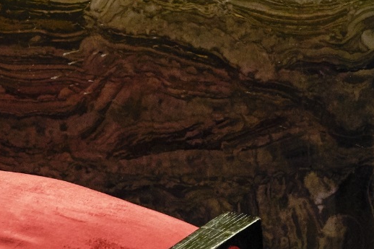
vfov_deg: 7.6
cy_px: -316
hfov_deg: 11.2
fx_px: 1755
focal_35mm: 169
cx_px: 692
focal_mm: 35
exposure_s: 1/8
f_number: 5
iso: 1000
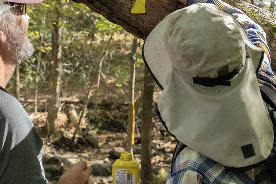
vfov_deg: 17.2
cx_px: 121
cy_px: 42
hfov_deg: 25.7
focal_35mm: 79
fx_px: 605
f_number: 8
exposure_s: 1/2500
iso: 12800
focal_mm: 48
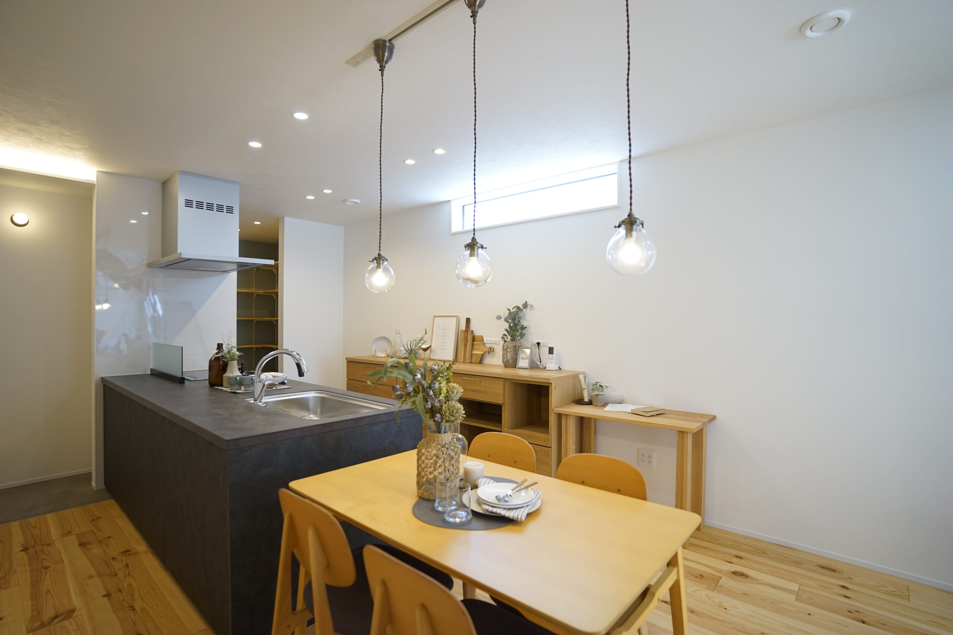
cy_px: 318
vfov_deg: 70.4
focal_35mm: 17
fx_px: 450
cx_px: 476
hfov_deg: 93.3
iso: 200
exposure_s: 1/60
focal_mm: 17
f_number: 2.8
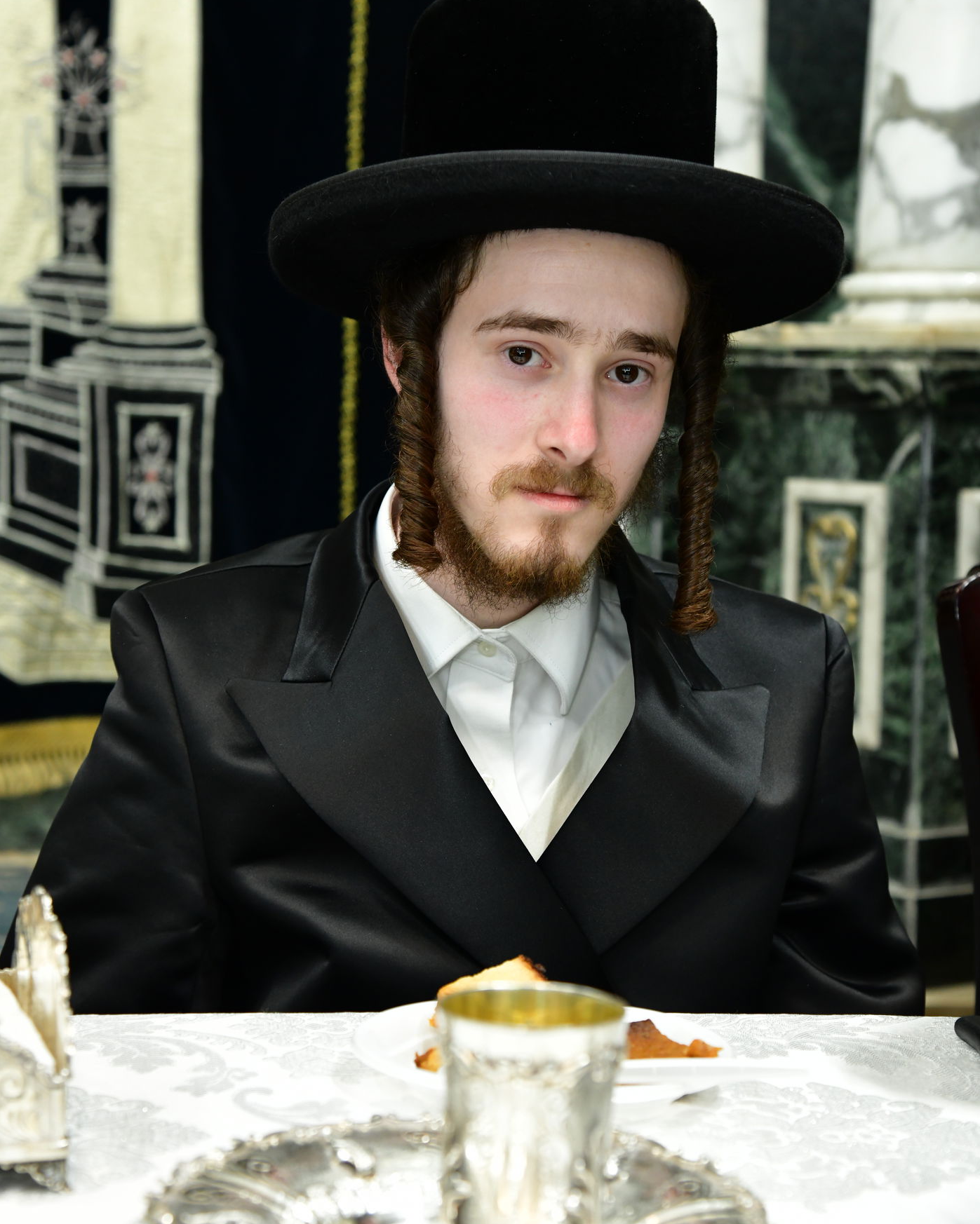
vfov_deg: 24.1
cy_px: 609
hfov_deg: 19.4
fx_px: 2864
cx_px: 490
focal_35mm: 79
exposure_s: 1/100
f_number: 5.6
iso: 2000
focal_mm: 70
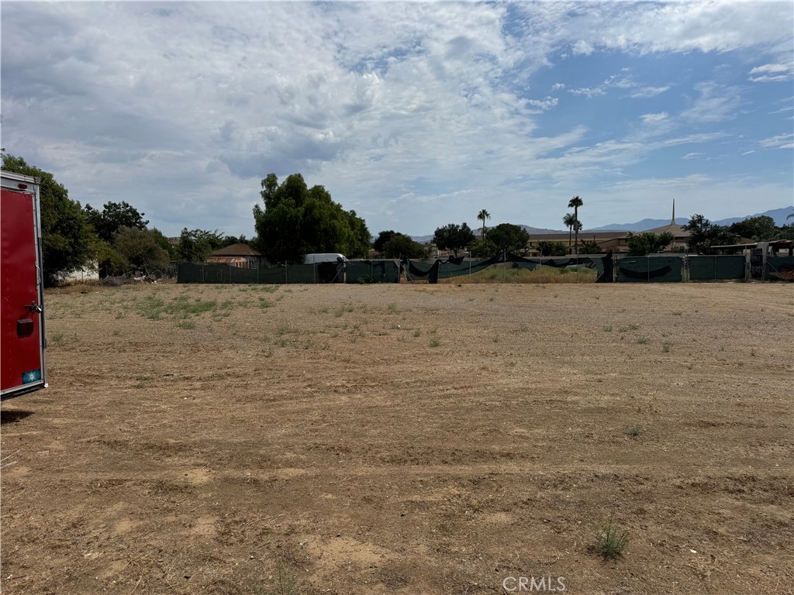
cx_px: 397
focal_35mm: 24
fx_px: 550
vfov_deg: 56.8
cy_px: 298
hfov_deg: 71.6
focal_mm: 6.76
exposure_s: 1/10417
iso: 80
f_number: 1.78
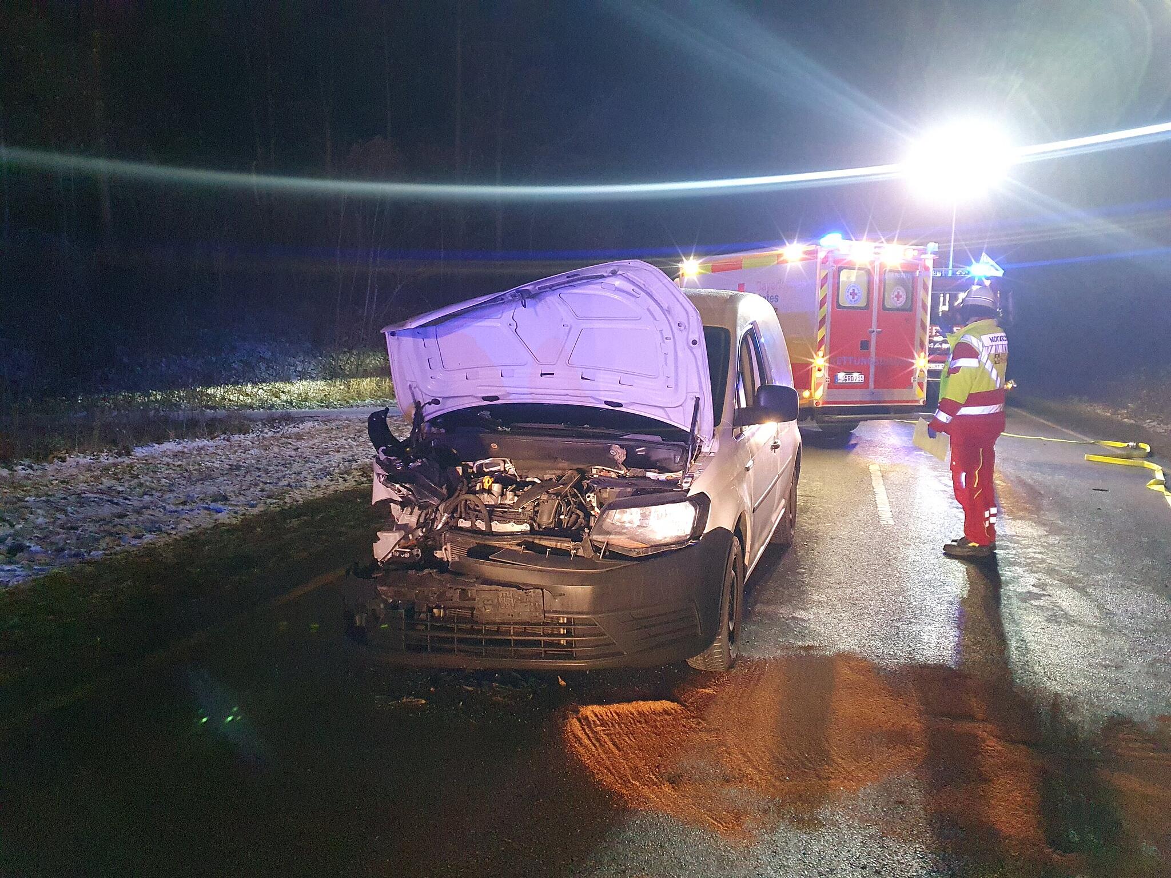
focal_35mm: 26
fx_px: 880
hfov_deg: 67.3
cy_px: 439
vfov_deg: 53.1
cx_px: 586
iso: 640
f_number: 1.5
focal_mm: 4.32
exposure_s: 1/100
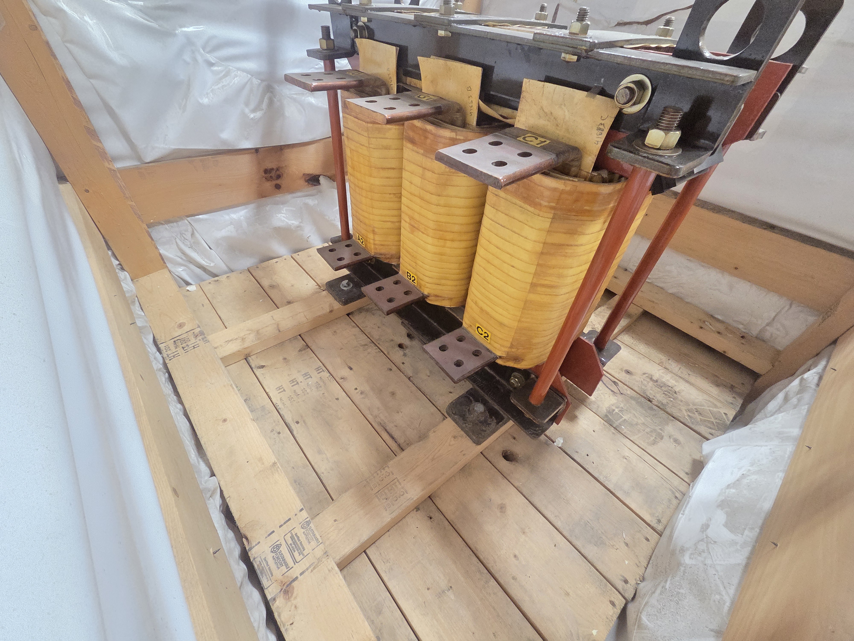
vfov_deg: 89.9
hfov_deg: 106.2
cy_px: 320
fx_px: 321
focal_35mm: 13
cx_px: 427
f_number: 2.2
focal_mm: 2.2
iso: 320
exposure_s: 1/60
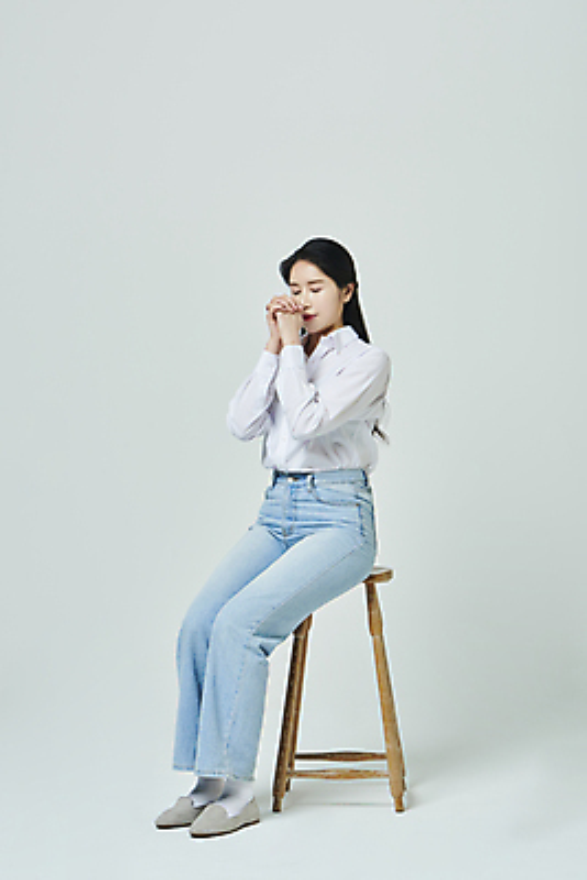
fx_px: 1710
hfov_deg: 19.5
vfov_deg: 28.8
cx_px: 294
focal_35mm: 70
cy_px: 440
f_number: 11
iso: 100
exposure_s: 1/125
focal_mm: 70
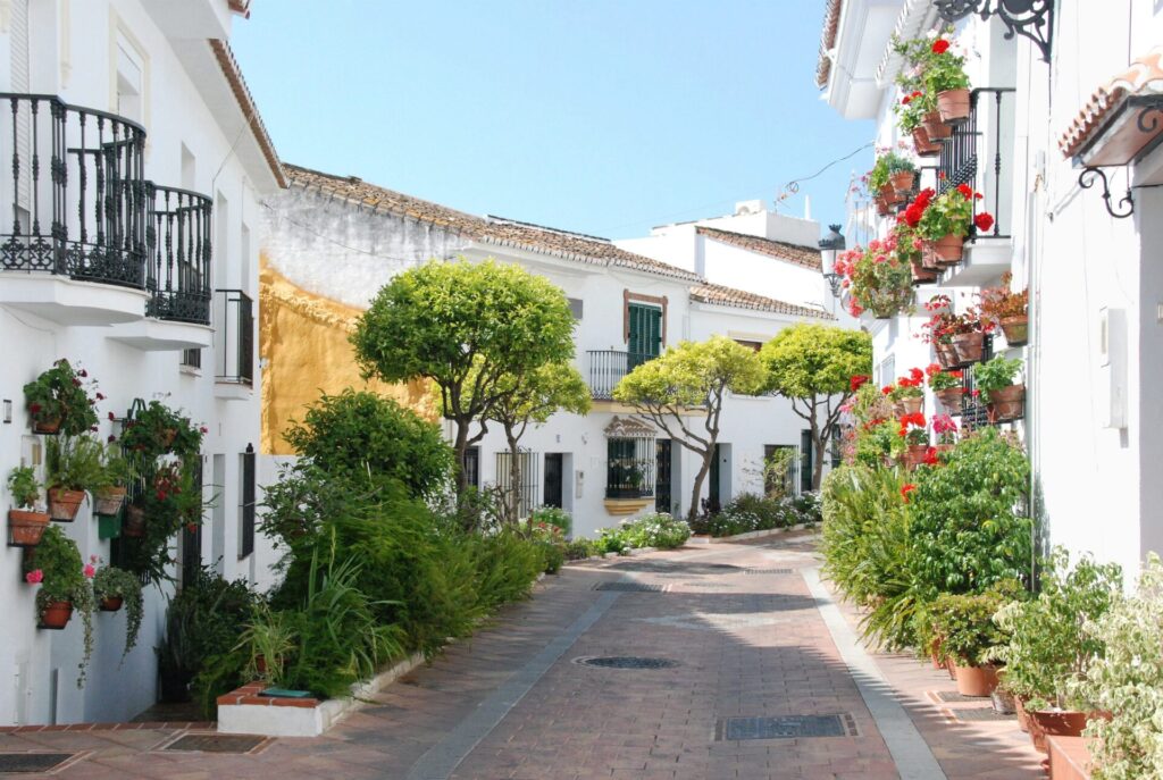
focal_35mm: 48
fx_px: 1554
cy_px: 390
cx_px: 582
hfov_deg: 41.0
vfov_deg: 28.2
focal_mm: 32
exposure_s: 1/640
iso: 1250
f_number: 13
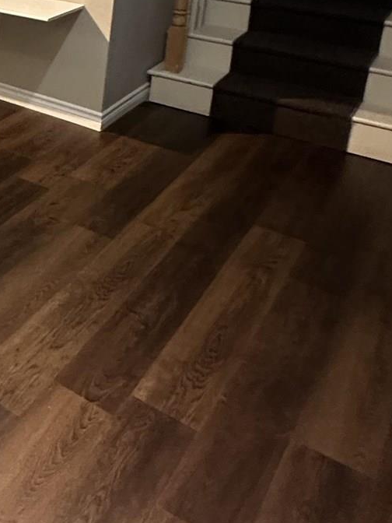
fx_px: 725
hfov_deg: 24.3
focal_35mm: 48
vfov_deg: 35.9
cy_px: 3
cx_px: -183
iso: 500
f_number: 2.2
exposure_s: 1/60
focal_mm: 2.22
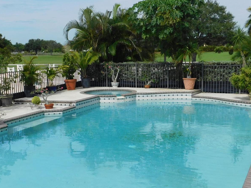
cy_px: 106
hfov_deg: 36.6
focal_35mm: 52
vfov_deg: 28.0
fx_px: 377
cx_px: 94
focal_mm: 5.3
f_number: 6.4
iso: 125
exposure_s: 1/500
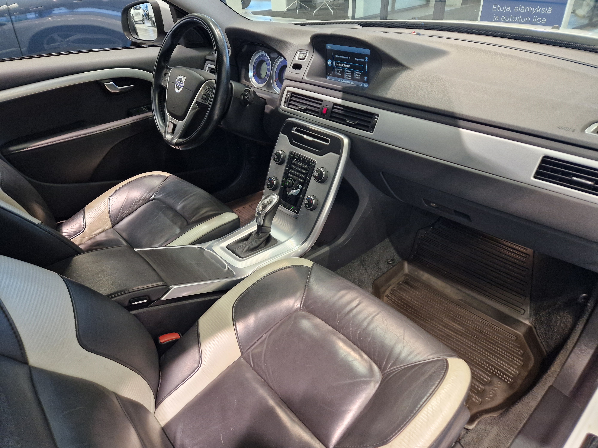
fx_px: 397
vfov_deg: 58.9
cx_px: 299
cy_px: 224
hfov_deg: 73.9
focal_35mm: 23
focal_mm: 5.4
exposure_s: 1/100
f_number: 1.8
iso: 250
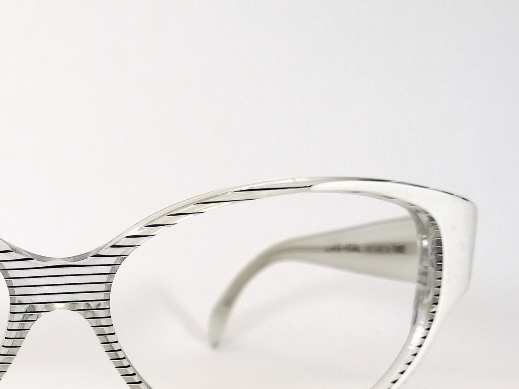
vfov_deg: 24.4
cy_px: 365
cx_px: 55
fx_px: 870
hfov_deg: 31.7
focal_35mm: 58
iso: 50
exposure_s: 1/150
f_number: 1.8
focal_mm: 3.95
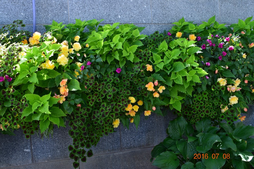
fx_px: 264
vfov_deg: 35.5
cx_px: 127
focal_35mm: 38
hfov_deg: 51.3
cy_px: 84
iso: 400
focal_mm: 25
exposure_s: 1/80
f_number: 8
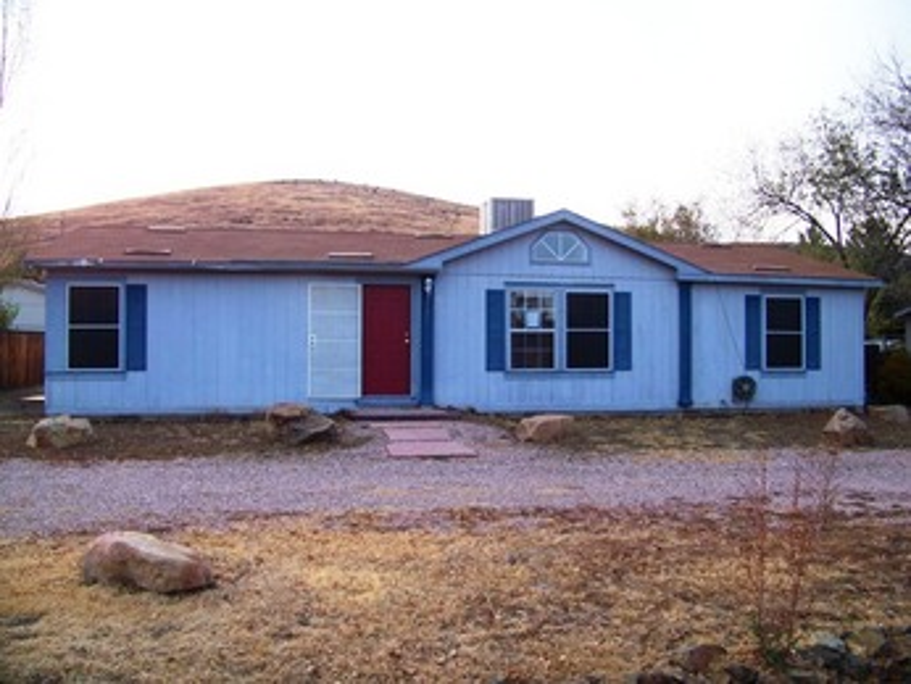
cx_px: 456
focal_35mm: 33
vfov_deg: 43.0
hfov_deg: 55.3
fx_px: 869
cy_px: 342
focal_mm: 5.85
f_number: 2.8
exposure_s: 1/60
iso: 64
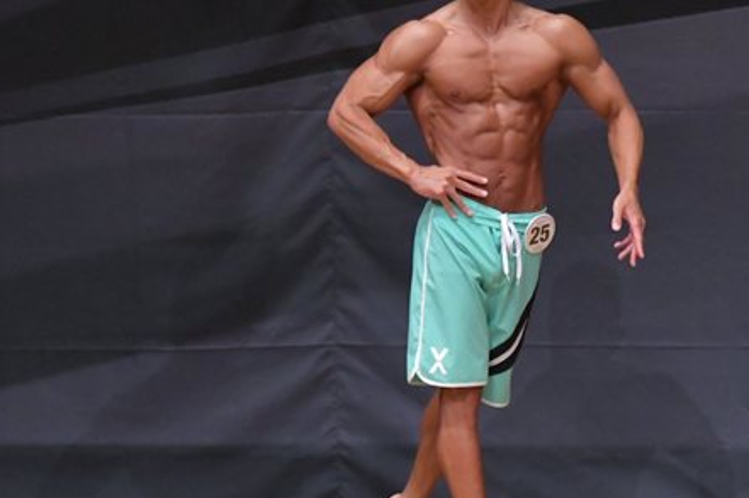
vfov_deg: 2.5
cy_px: 248
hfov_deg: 3.7
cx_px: 410
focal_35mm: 554
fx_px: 11513
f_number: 5.6
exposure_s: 1/400
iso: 6400
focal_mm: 210
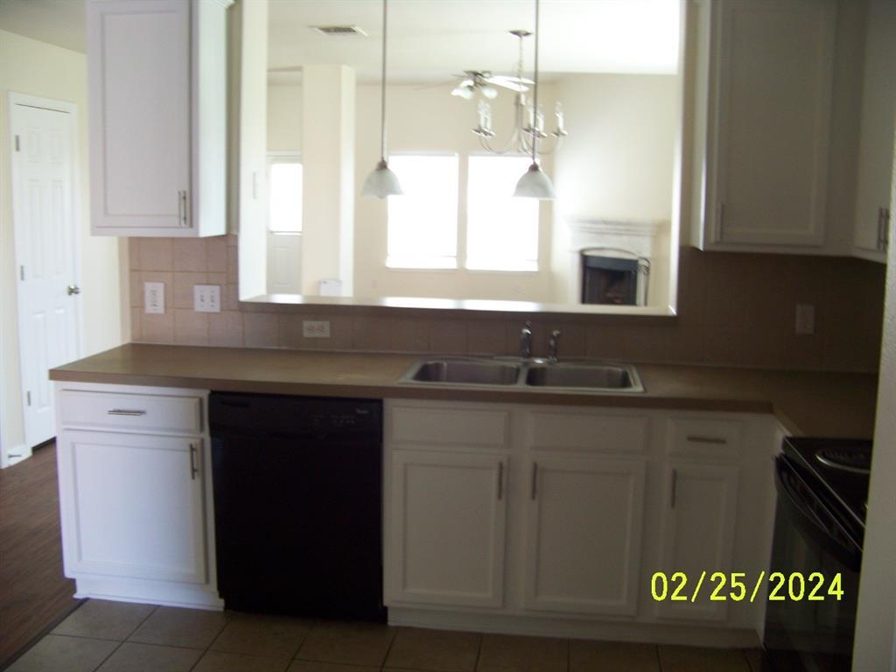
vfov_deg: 39.7
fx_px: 932
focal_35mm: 36
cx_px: 448
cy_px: 336
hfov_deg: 51.4
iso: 142
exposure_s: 1/30
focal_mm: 5.85
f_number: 2.8
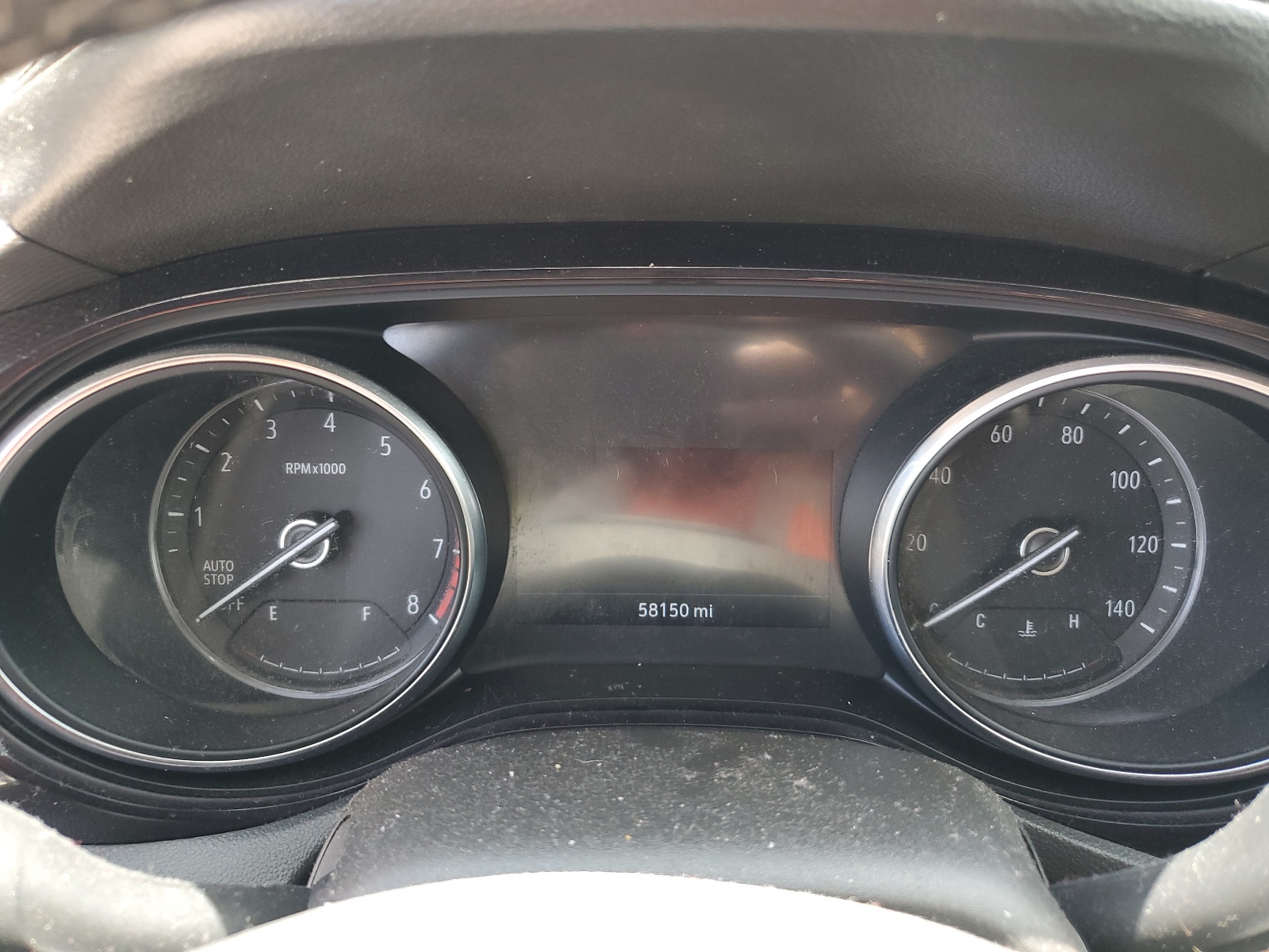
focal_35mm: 26
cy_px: 476
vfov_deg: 53.1
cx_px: 634
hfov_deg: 67.3
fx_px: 953
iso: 76
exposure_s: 1/120
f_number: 1.5
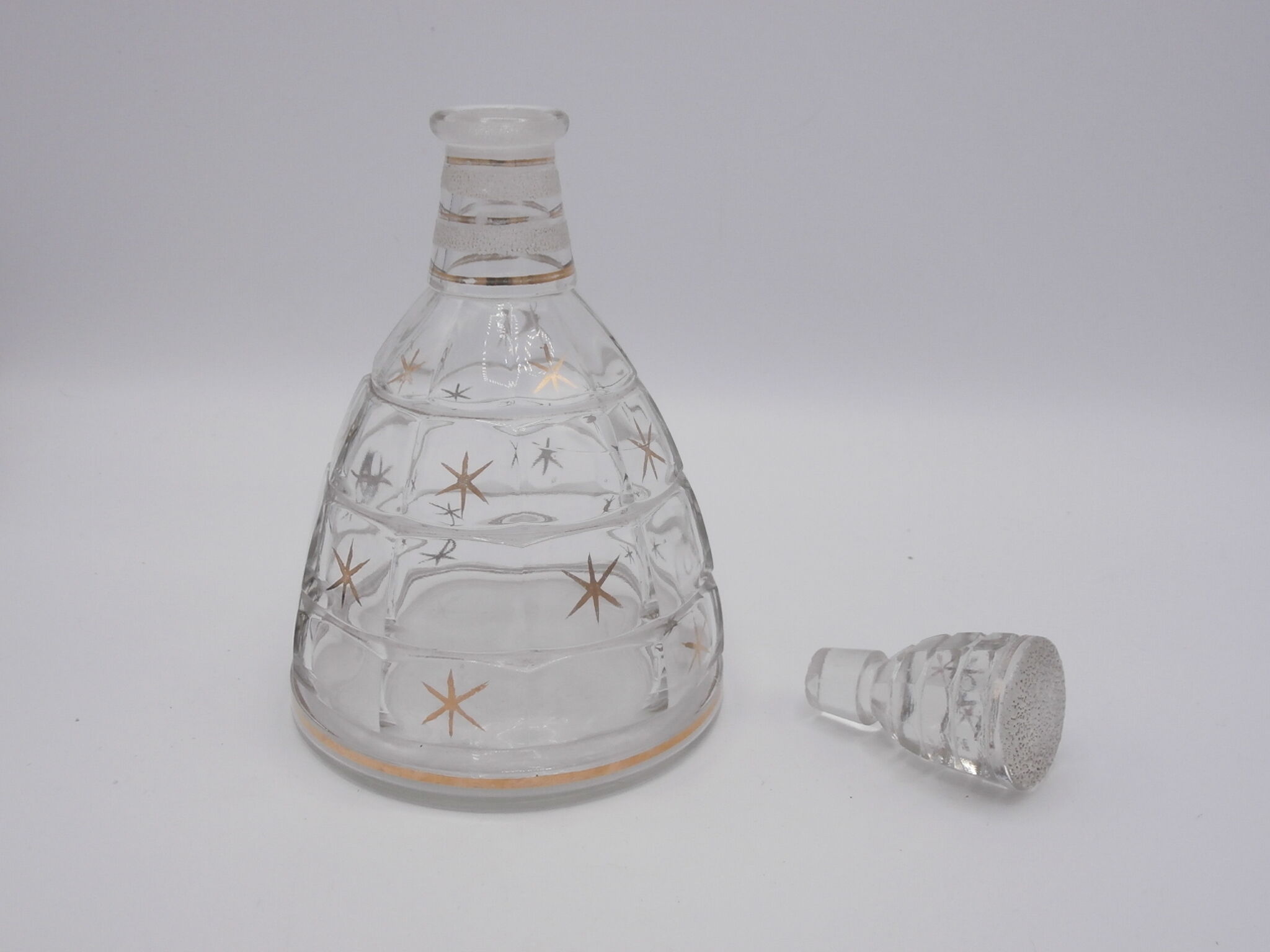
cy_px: 476
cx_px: 635
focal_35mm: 38
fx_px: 1394
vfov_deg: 37.7
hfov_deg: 49.0
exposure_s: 1/1000
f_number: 3.9
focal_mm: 6.67
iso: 200
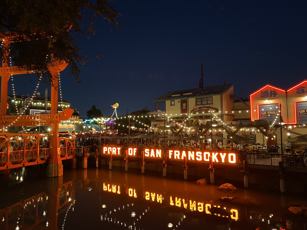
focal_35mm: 26
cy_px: 115
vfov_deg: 53.1
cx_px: 154
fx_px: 231
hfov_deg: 67.3
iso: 1000
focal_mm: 4.25
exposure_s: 1/29
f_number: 1.8
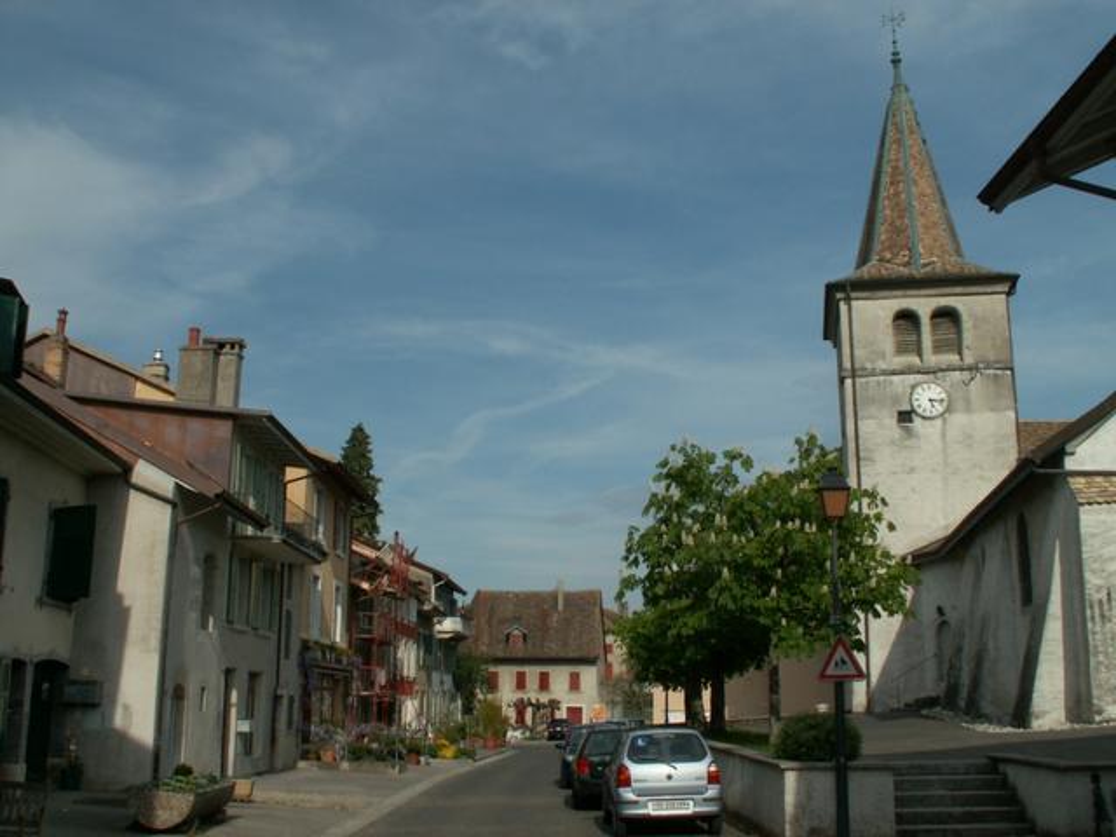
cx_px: 558
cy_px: 418
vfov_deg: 40.7
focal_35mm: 35
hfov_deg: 52.6
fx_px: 1128
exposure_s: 1/320
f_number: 8
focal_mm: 5.86
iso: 50
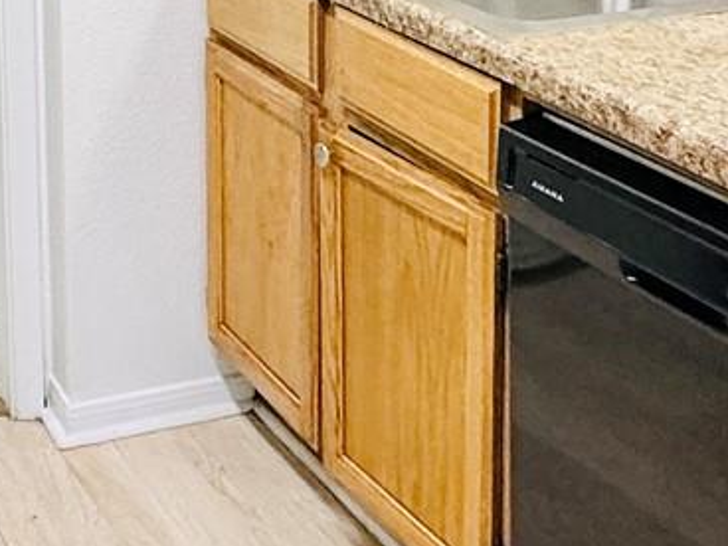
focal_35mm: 78
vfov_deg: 17.9
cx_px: -30
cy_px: -115
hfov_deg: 23.8
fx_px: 1640
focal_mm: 2.22
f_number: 2.2
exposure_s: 1/120
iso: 250
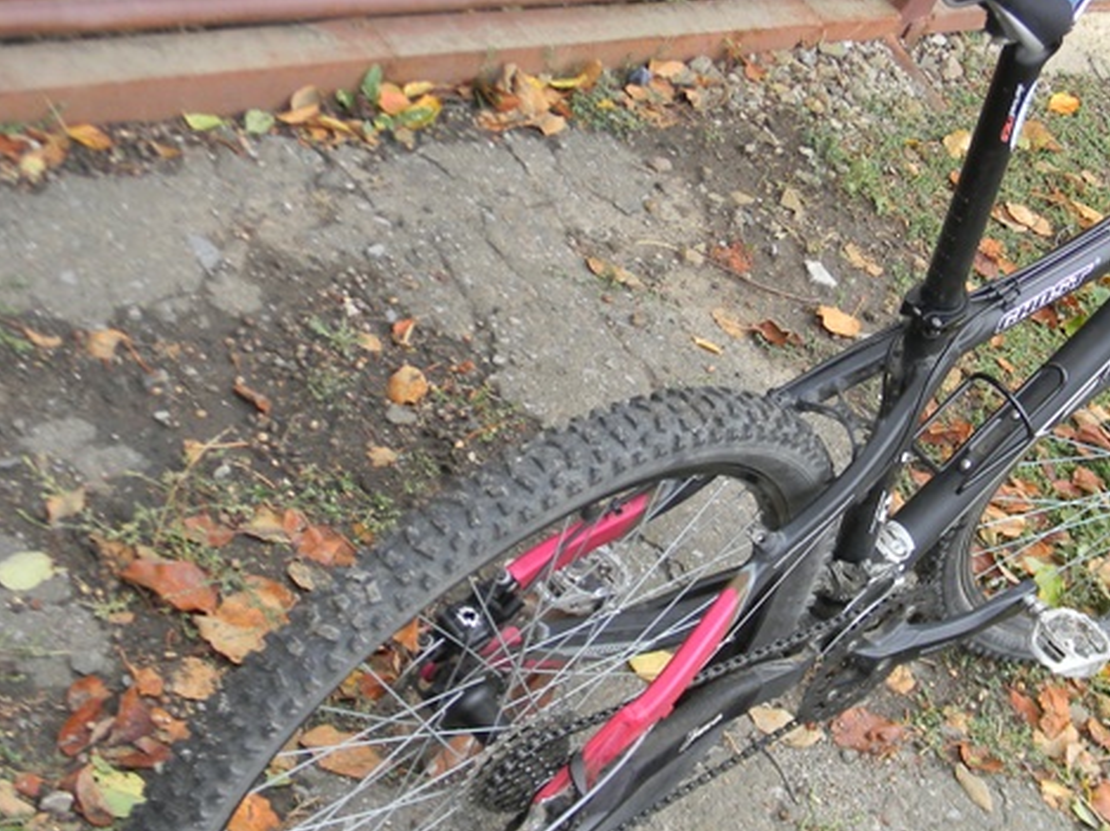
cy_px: 362
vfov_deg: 21.0
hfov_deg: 27.2
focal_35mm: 70
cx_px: 904
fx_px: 2243
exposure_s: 1/30.6
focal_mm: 7.3
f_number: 3.8
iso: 80
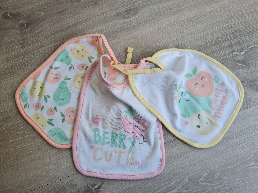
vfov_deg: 53.1
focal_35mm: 26
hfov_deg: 67.3
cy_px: 96
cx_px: 129
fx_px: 194
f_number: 1.8
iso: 80
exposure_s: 1/100
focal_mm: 5.4
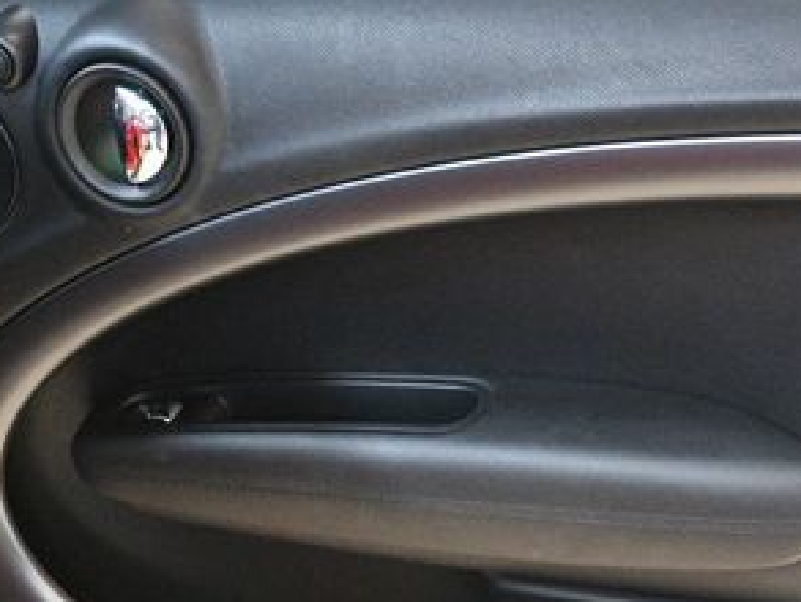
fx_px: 1945
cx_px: 314
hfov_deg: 23.2
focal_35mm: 84
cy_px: 405
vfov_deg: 17.5
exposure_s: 1/60
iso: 5000
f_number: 4
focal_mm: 27
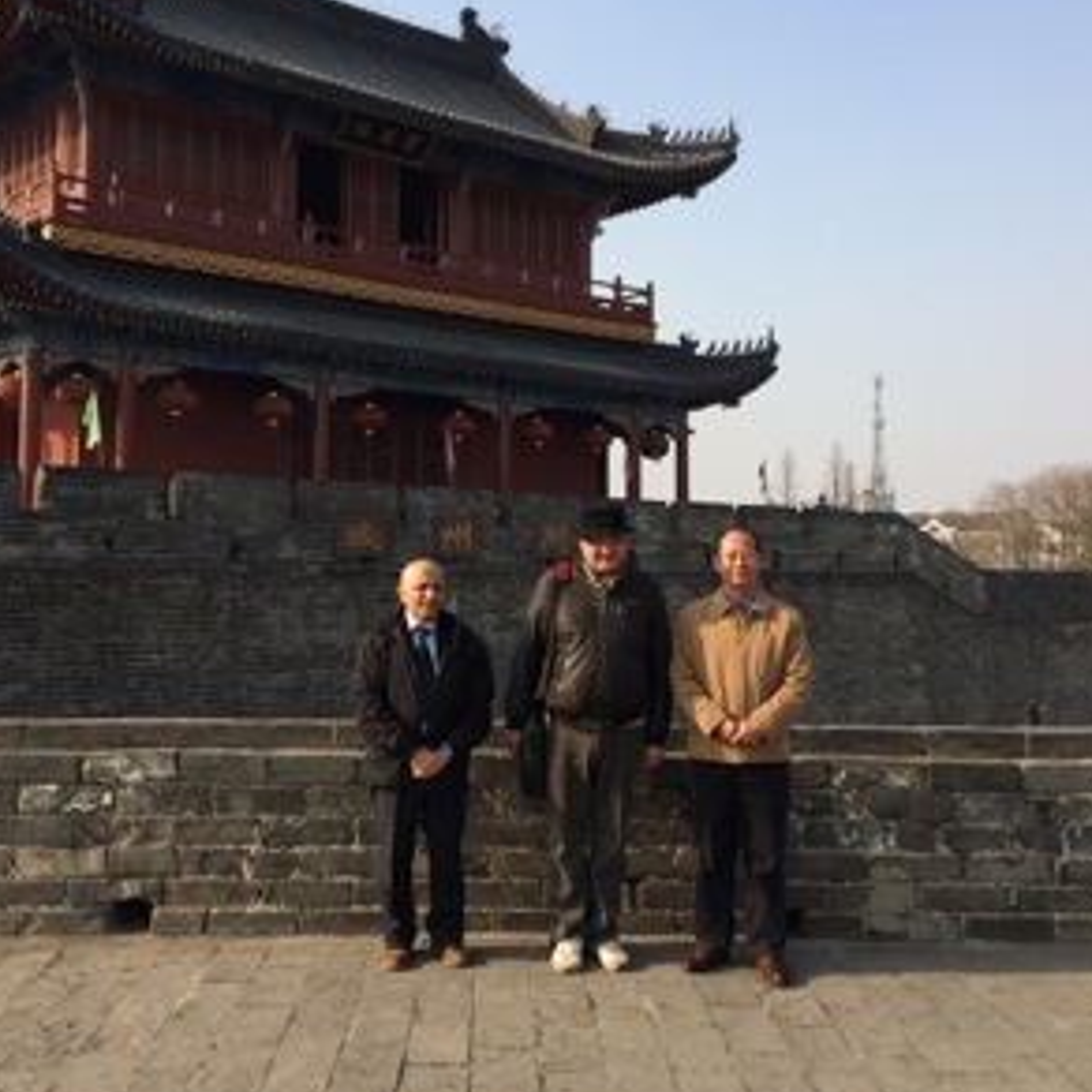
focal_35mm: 40
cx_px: 501
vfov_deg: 41.8
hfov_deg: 41.8
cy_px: 509
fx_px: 1428
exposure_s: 1/1520
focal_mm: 4.12
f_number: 2.2
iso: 40
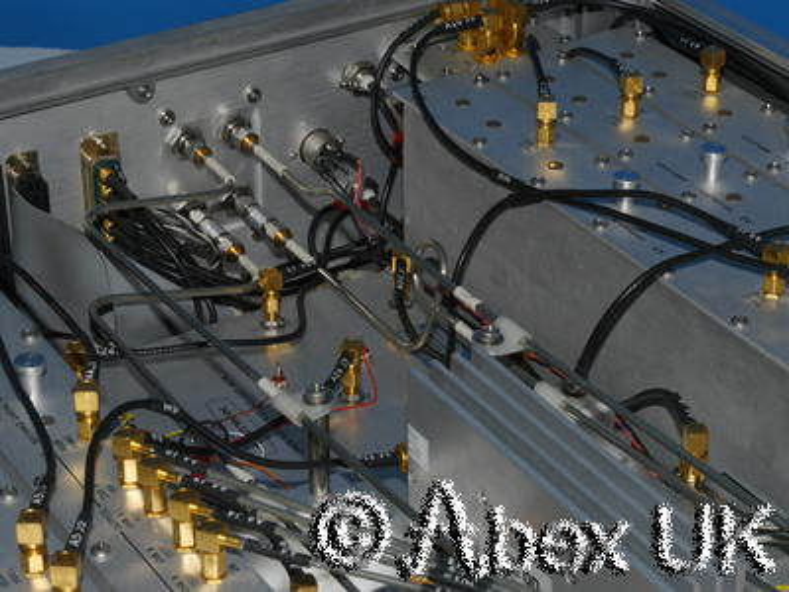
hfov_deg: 21.3
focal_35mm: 92
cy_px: 296
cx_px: 394
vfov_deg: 16.1
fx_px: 2097
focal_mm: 46
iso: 400
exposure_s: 1/60
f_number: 22
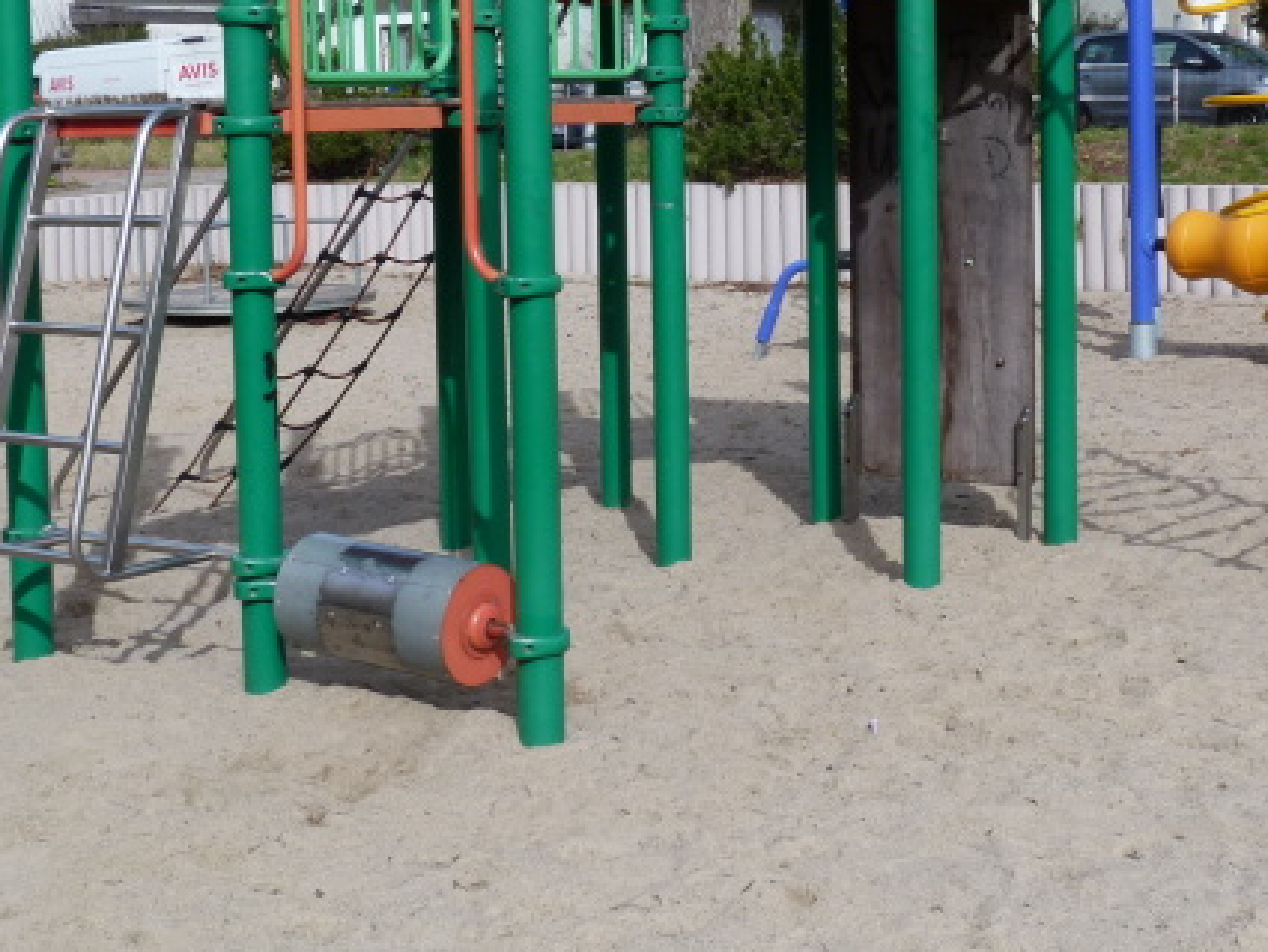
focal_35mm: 64
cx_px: 689
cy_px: 260
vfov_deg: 22.8
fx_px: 2345
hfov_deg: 30.2
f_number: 5.6
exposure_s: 1/320
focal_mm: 6.1
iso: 80
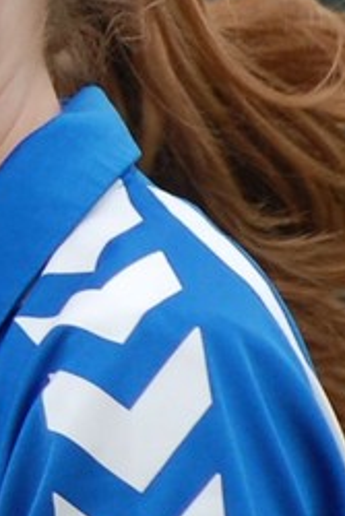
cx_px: -172
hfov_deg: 1.1
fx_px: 17612
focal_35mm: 1227
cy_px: 144
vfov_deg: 1.7
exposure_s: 1/640
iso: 400
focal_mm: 200
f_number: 5.6
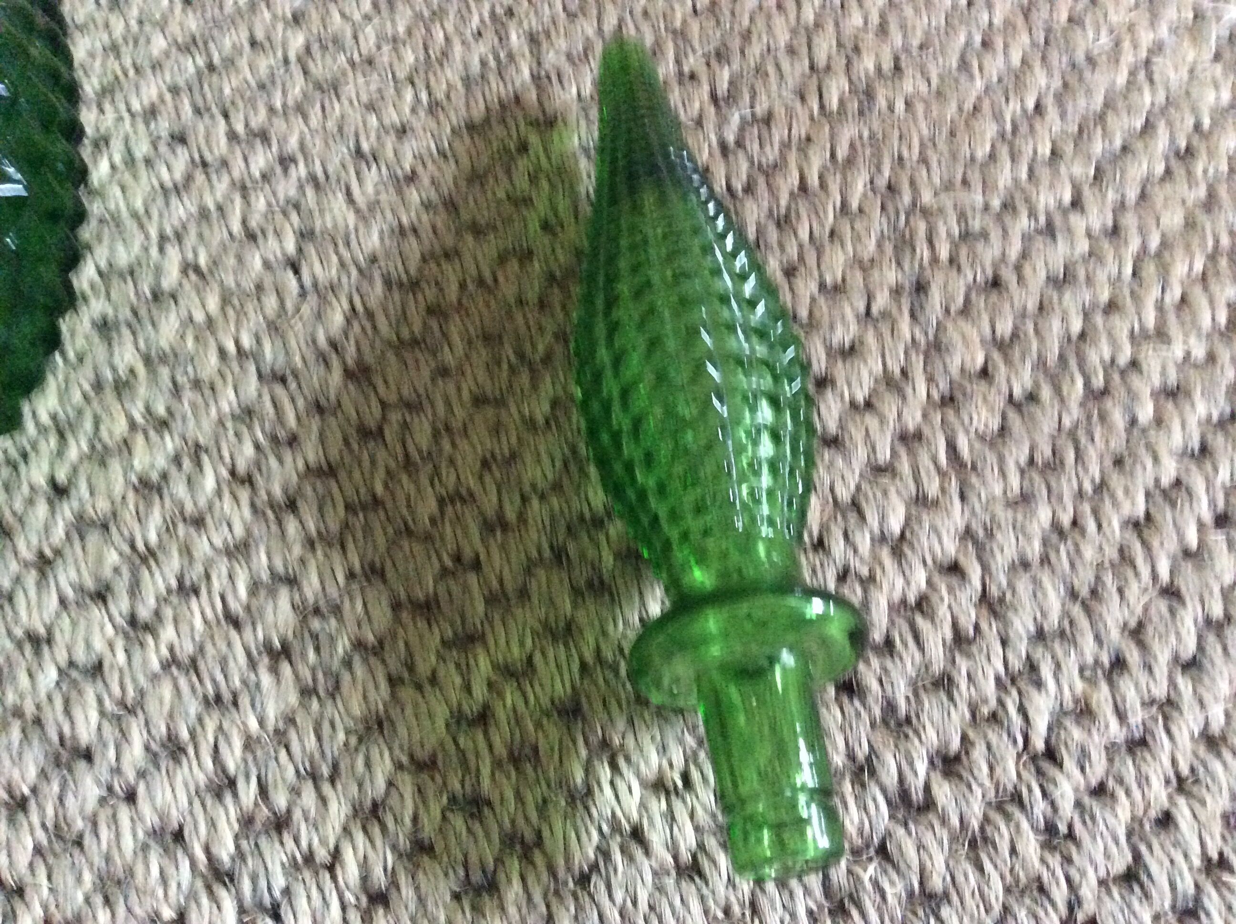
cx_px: 618
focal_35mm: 32
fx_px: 1141
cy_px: 462
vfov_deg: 44.1
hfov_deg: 56.9
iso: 640
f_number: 2.4
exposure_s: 1/15
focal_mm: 3.3
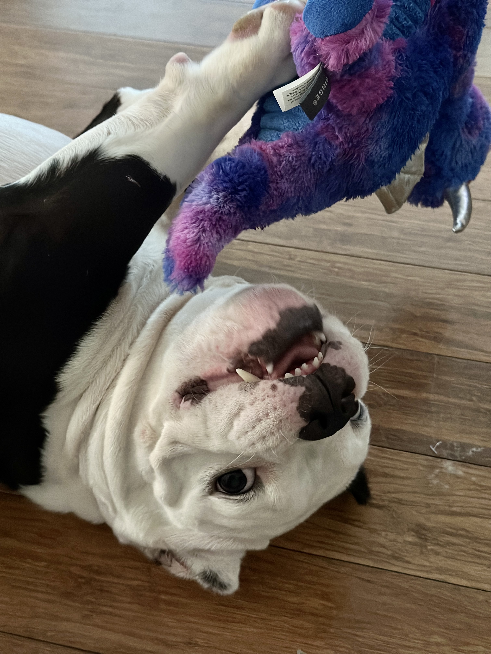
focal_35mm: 48
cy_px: 327
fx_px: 908
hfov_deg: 30.3
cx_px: 246
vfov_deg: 39.7
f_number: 1.78
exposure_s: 1/24
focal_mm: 6.86
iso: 800
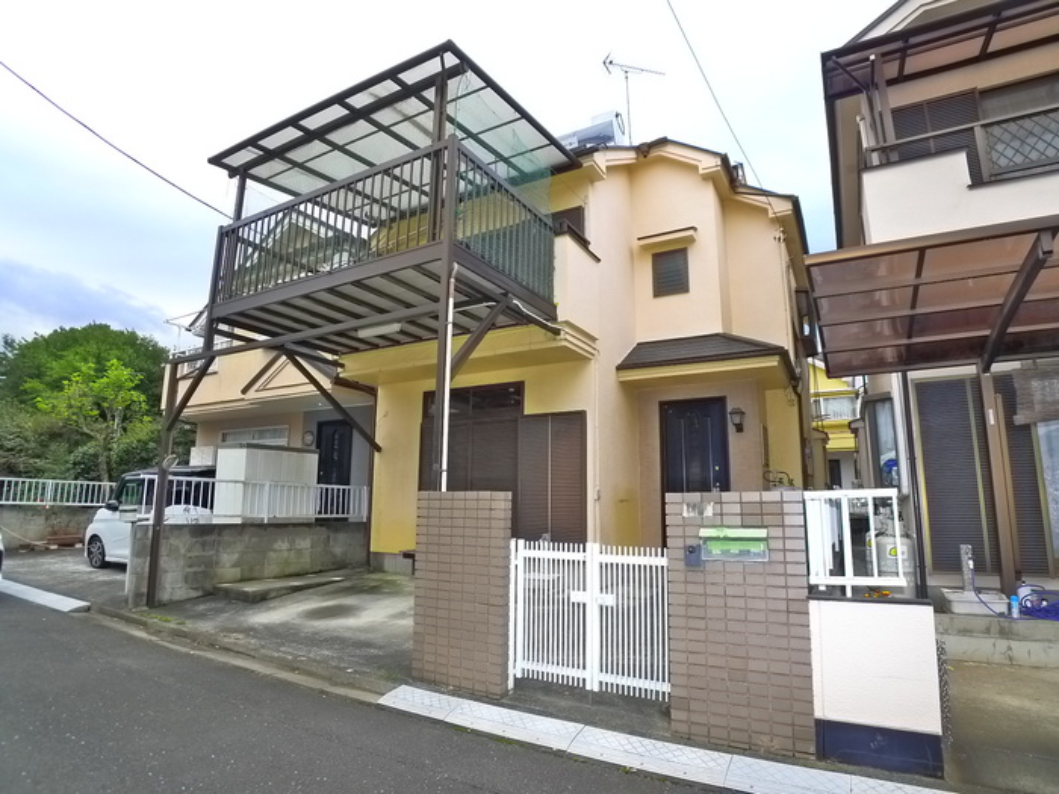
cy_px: 397
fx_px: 734
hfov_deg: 71.6
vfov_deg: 56.8
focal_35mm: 24
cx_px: 530
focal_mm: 5.1
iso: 400
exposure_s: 1/160
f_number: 2.8
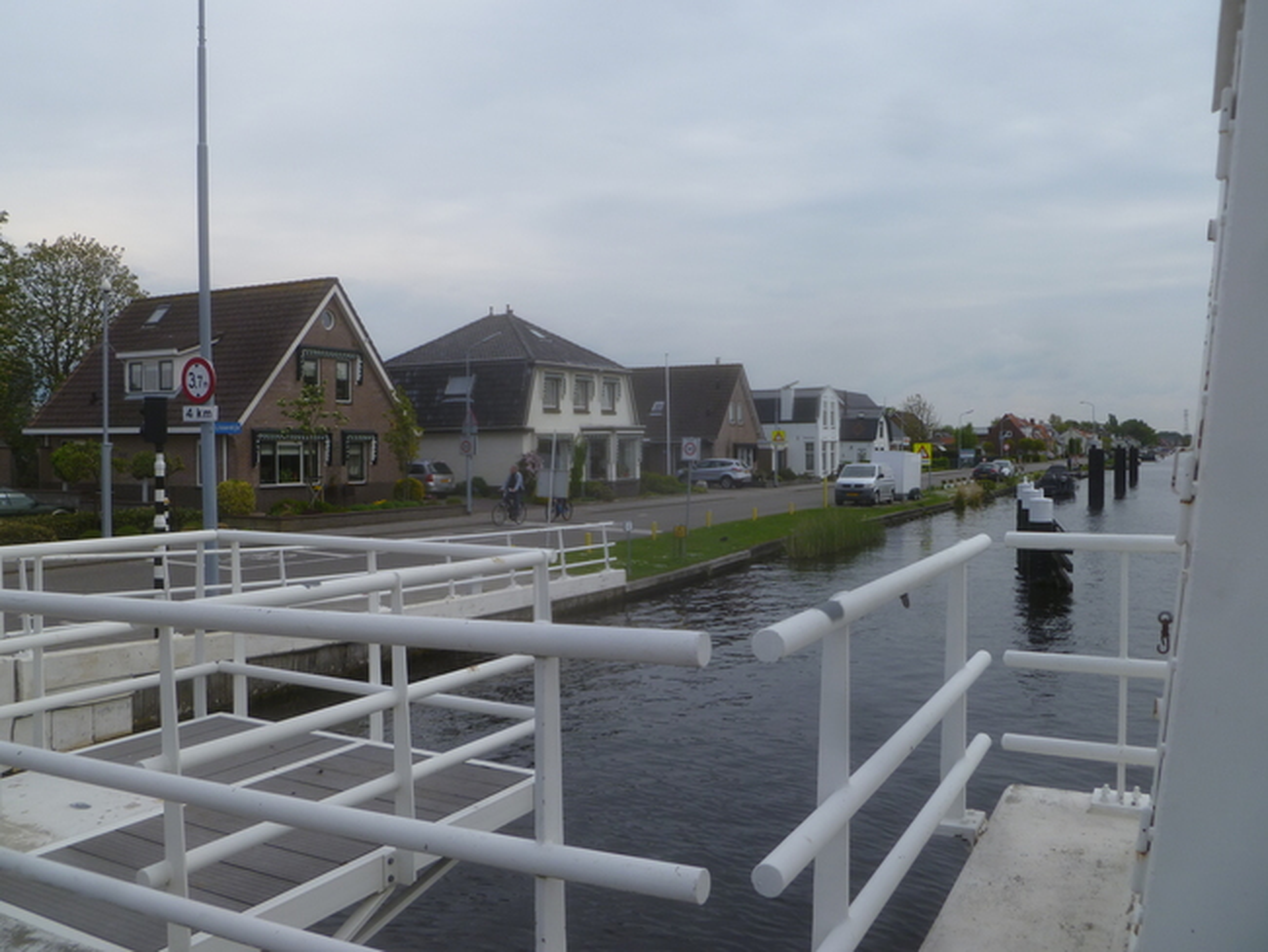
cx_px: 634
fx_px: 1026
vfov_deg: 49.8
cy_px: 476
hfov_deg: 63.4
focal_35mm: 28
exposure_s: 1/800
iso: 80
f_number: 3.3
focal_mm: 5
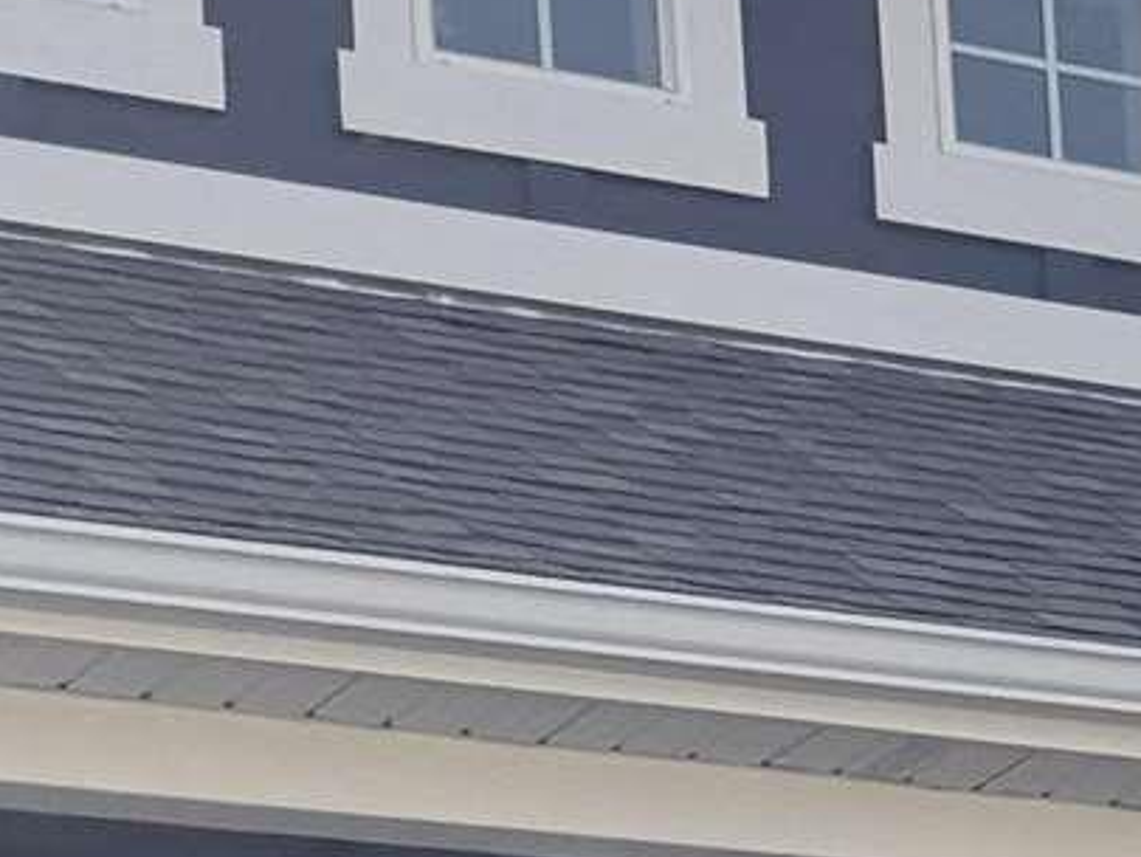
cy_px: 1849
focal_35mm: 182
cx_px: 4096
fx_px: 6001
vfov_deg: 7.7
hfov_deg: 8.1
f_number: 1.78
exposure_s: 1/4167
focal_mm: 6.76
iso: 80
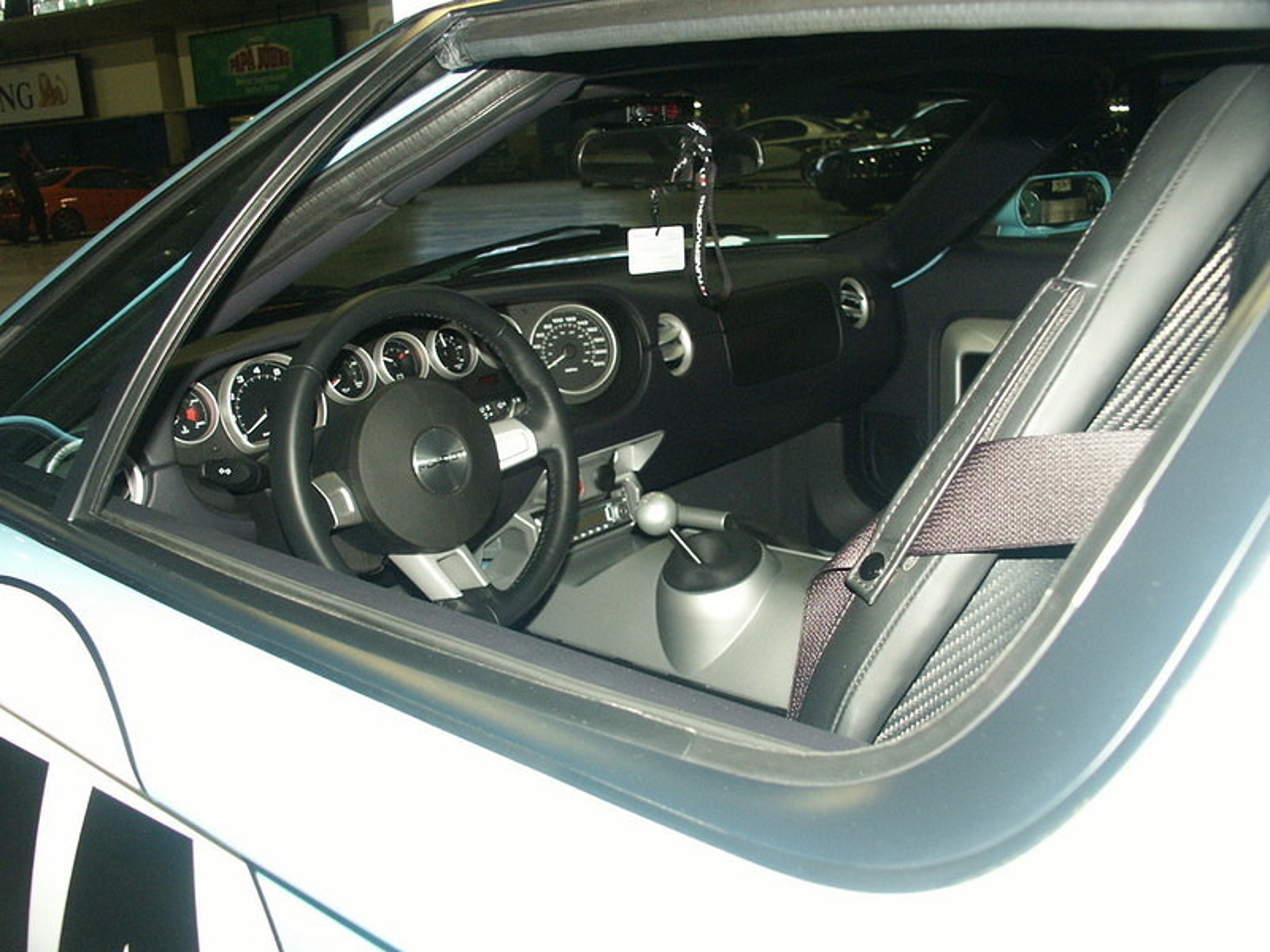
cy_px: 476
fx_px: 1284
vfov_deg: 40.7
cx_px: 635
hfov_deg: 52.6
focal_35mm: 35
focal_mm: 9.05
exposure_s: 1/45
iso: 200
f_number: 2.8
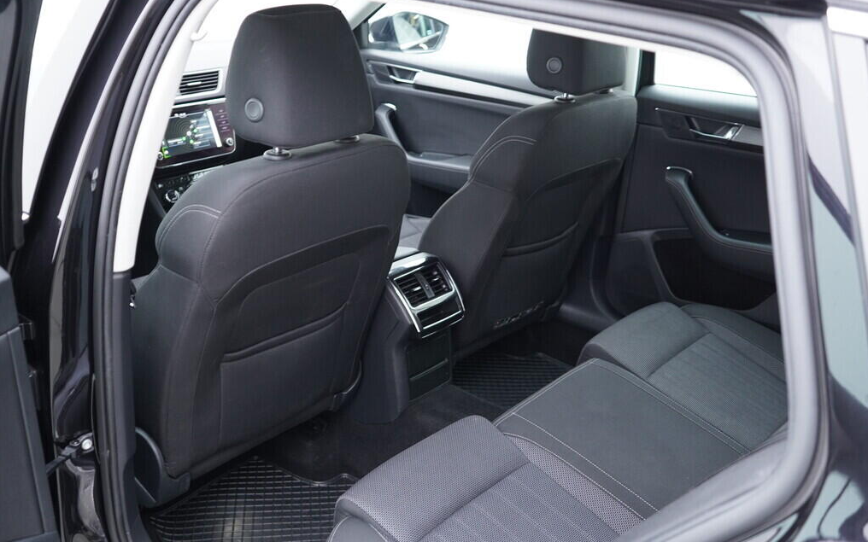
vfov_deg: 34.4
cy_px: 280
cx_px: 436
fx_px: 875
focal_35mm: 37
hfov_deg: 52.7
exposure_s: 1/40
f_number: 2.8
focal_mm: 24
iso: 500
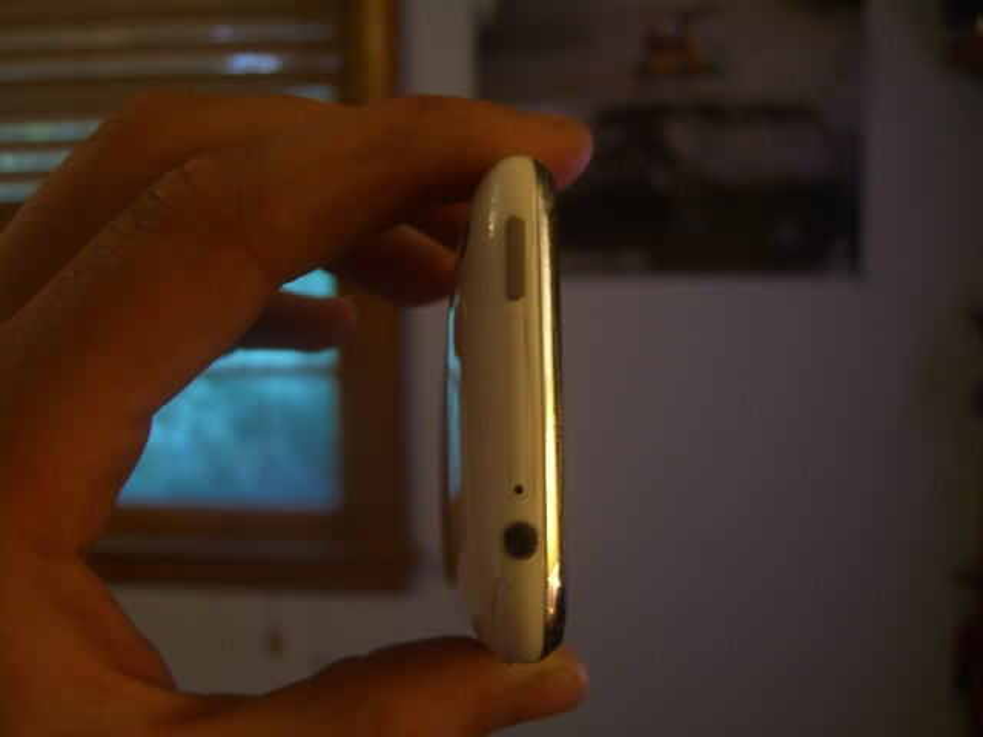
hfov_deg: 49.0
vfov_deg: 37.7
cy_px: 368
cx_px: 492
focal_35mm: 38
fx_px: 1079
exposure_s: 1/8
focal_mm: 7.9
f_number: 2.8
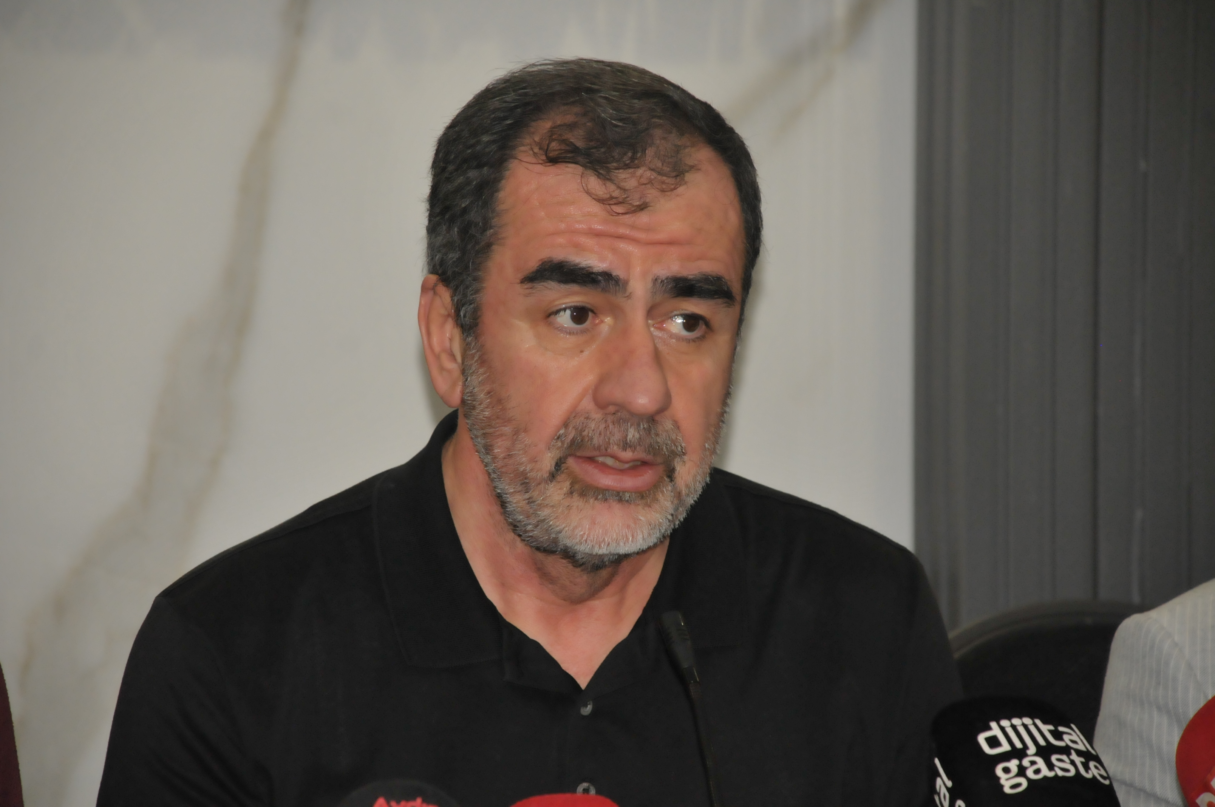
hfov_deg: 10.2
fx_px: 6826
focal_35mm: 202
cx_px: 608
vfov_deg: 6.8
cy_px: 404
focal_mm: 135
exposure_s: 1/250
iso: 1600
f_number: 5.6
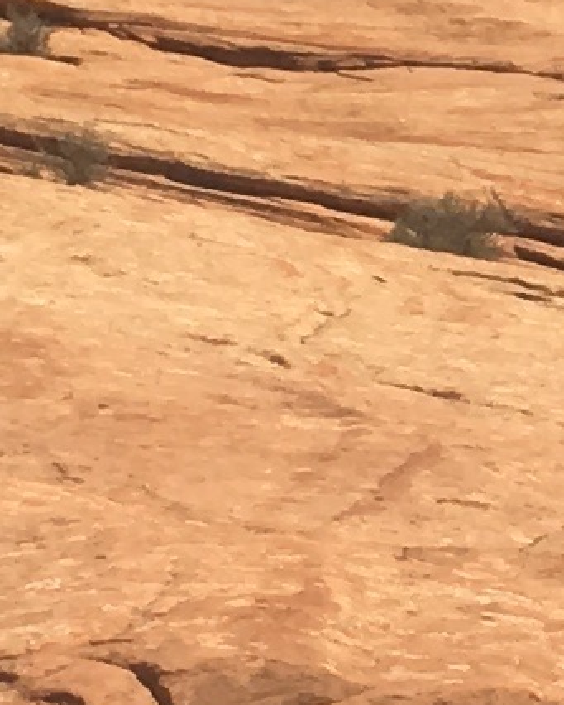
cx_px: 1720
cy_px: 101
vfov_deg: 7.2
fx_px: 5590
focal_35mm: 268
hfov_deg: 5.4
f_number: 2.2
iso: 25
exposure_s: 1/2024
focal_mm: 4.15
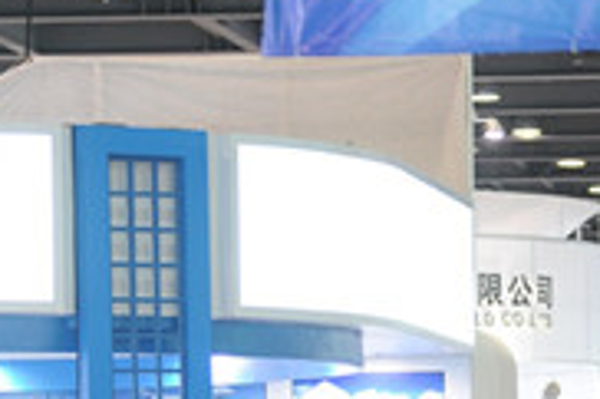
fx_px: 5129
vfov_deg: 4.4
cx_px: 514
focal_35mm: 308
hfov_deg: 6.7
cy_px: 524
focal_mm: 112
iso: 1250
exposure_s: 1/160
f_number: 2.8
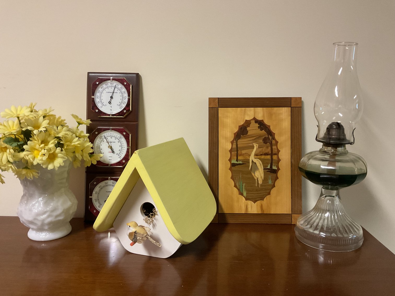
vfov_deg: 48.2
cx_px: 198
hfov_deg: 61.7
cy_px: 148
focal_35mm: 29
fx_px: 331
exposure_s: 1/60
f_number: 1.8
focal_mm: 3
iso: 250
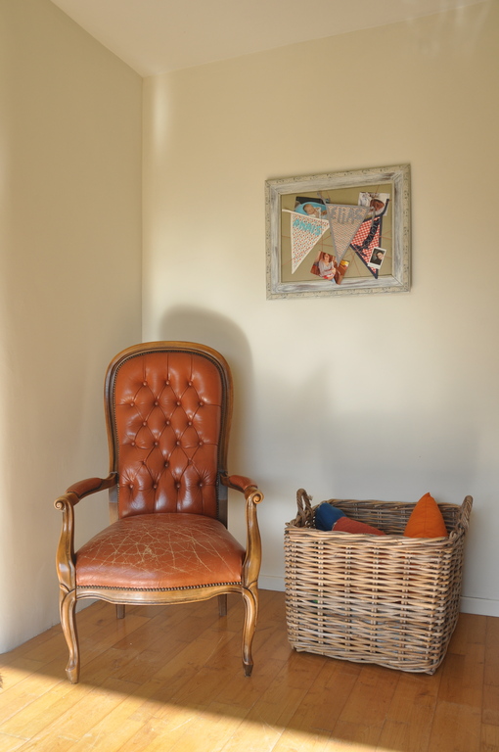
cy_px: 376
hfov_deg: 47.8
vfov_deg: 67.4
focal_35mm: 27
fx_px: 563
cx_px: 250
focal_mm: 18
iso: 200
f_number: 8
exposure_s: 1/60
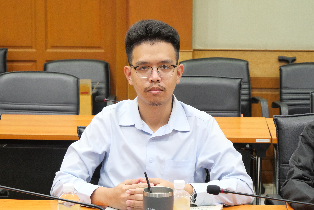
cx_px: 157
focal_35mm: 101
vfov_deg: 13.6
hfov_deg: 20.2
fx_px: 881
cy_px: 105
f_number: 5.6
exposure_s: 1/40
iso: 3200
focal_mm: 49
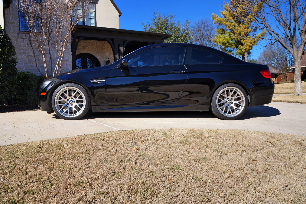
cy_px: 102
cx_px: 153
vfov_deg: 47.9
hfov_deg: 67.4
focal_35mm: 27
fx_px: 229
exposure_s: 1/125
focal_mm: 18
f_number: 11
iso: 100
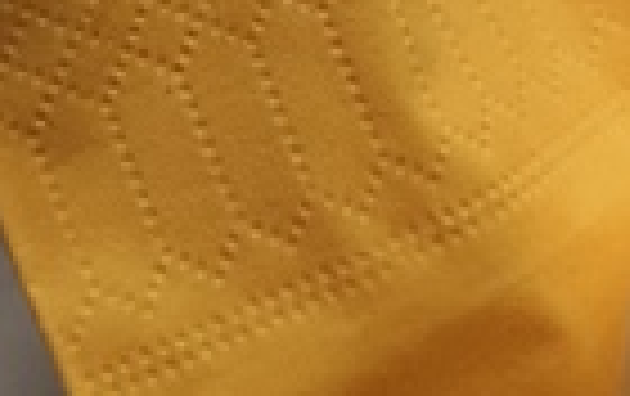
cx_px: 279
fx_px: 2803
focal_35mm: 163
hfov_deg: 12.8
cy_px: -459
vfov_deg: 7.7
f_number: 1.8
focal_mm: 3.95
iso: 50
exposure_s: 1/100
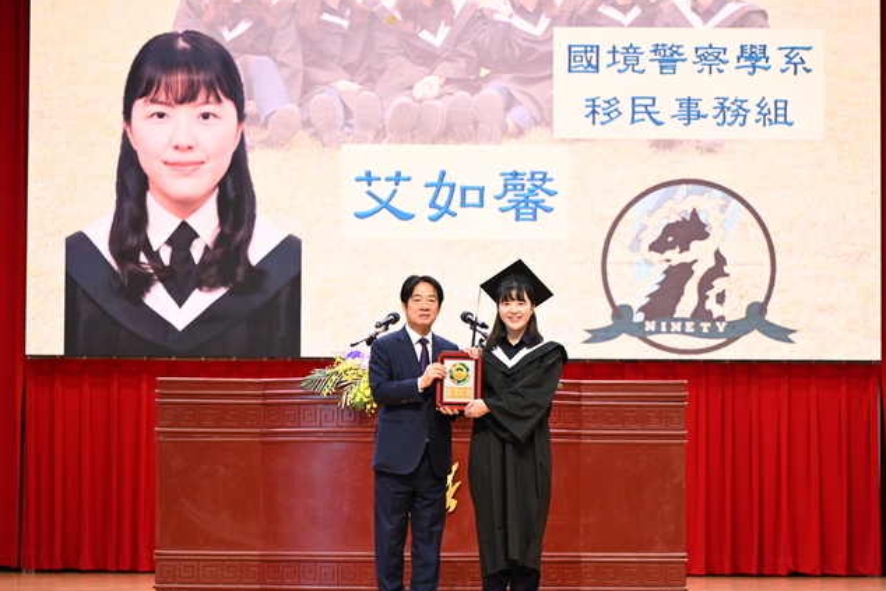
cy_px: 322
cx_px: 454
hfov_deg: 16.1
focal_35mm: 127
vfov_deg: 10.8
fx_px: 3126
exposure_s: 1/125
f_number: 2.8
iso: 500
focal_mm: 115
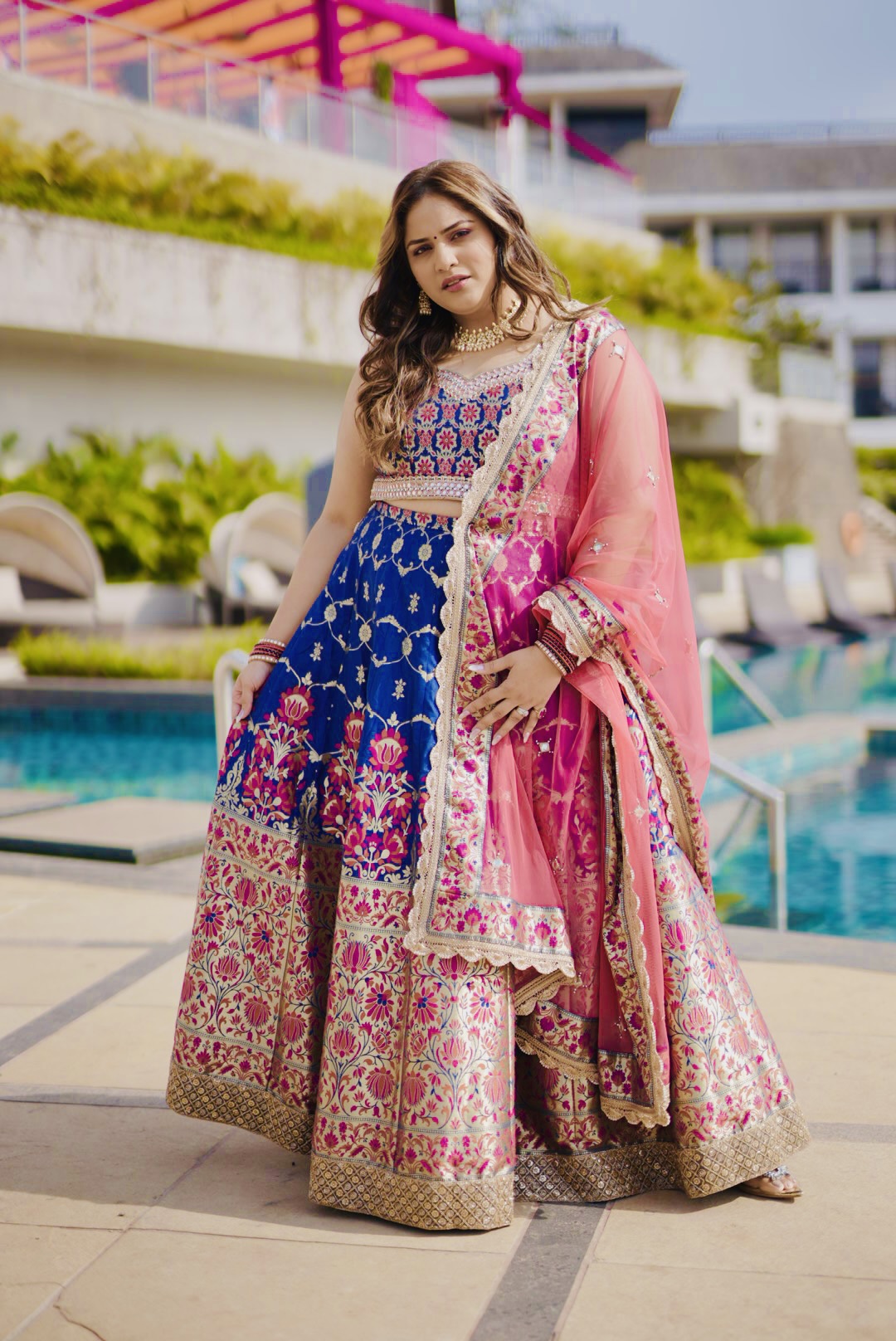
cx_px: 448
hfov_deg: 27.0
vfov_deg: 39.6
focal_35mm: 50
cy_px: 670
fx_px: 1863
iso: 80
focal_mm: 50
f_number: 1.4
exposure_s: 1/4000
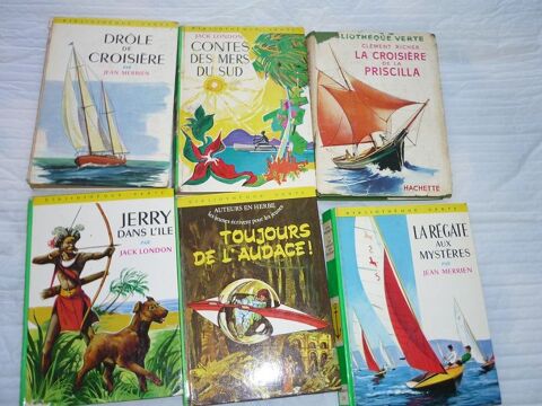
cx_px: 271
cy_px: 203
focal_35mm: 33
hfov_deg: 55.4
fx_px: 517
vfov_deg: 42.9
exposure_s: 1/30
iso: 100
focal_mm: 5.5
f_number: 2.8
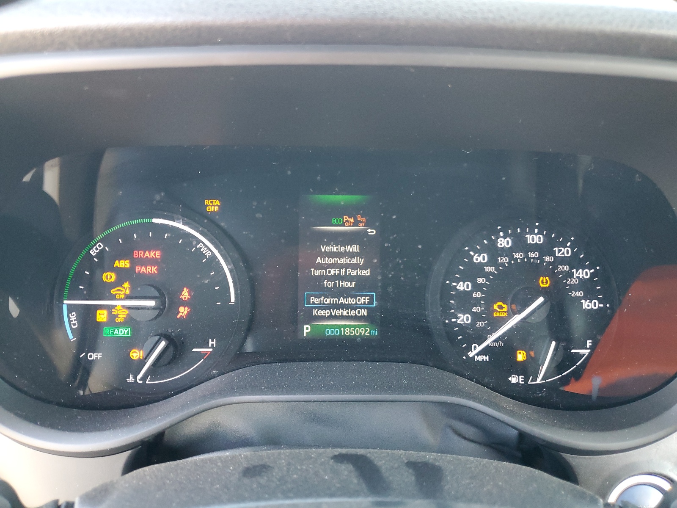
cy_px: 254
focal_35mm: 26
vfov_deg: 53.1
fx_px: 508
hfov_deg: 67.3
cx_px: 338
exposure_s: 1/60.2
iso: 228
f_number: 1.5
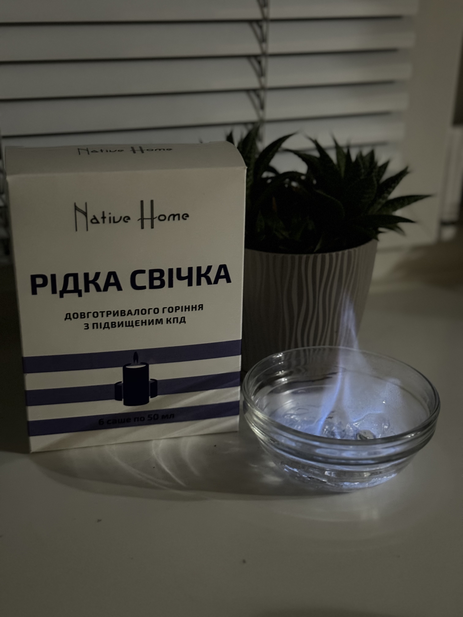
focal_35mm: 48
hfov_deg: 30.3
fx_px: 856
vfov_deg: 39.7
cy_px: 308
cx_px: 232
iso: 1000
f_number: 1.78
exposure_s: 1/15
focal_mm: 6.86
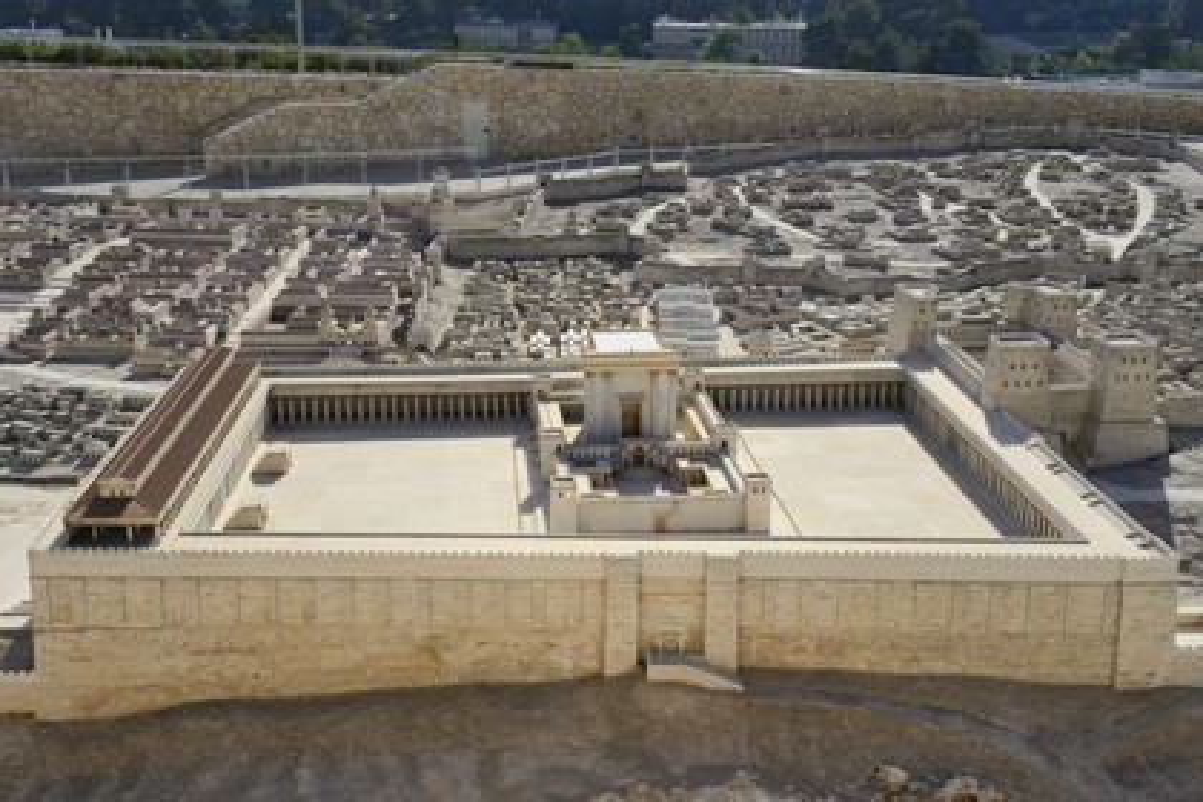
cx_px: 602
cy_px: 401
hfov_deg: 48.5
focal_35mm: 40
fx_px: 1337
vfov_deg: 33.4
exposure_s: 1/200
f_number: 13
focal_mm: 40
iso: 200
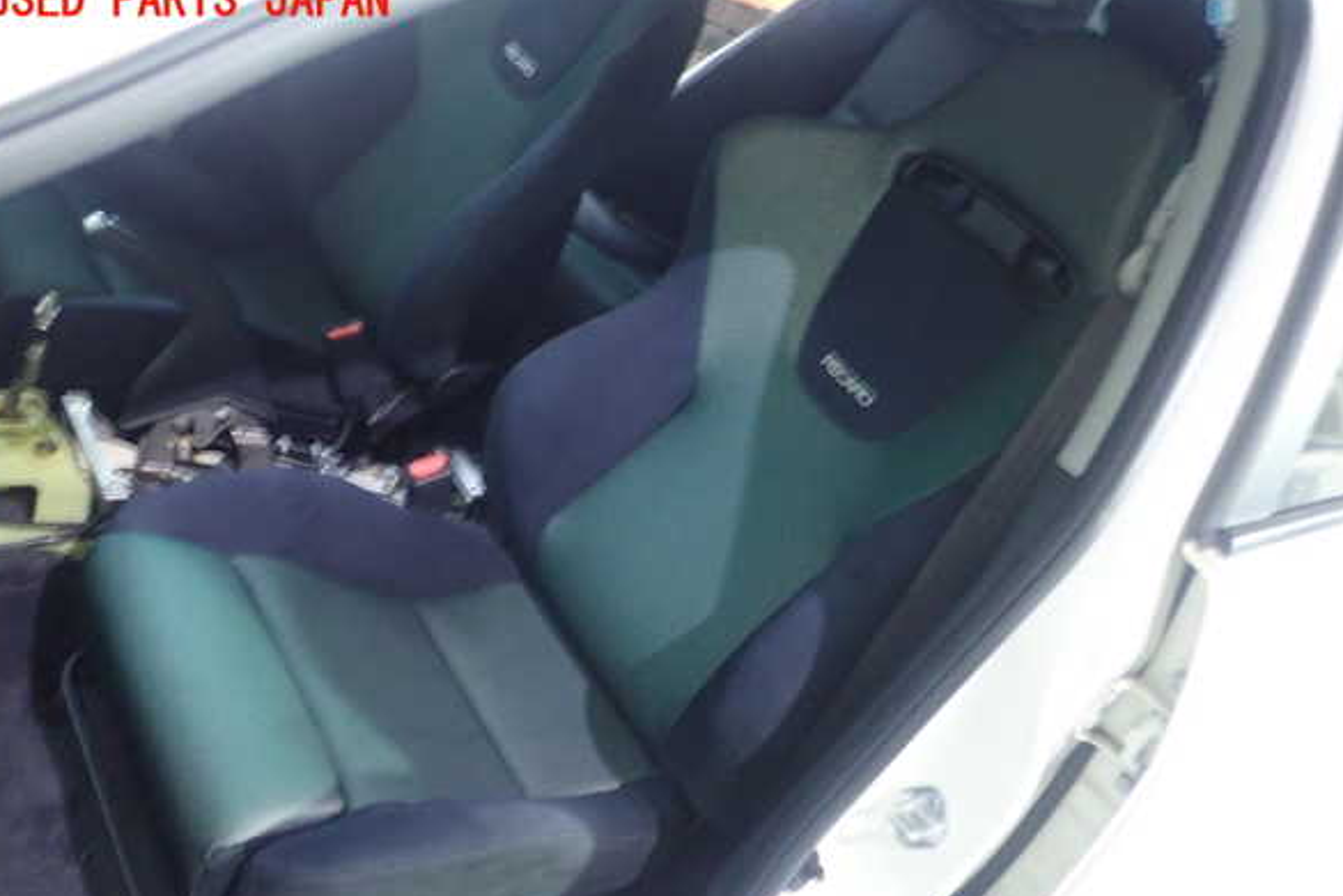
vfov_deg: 41.1
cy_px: 489
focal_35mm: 32
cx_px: 661
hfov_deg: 58.7
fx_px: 1194
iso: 800
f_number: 2.3
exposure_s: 1/10
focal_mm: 5.5
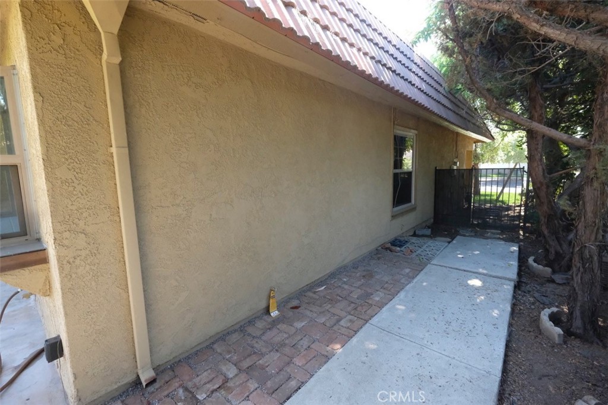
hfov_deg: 100.4
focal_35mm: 15
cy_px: 202
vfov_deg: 77.3
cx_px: 304
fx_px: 253
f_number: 5
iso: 6400
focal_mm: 10
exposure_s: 1/1000
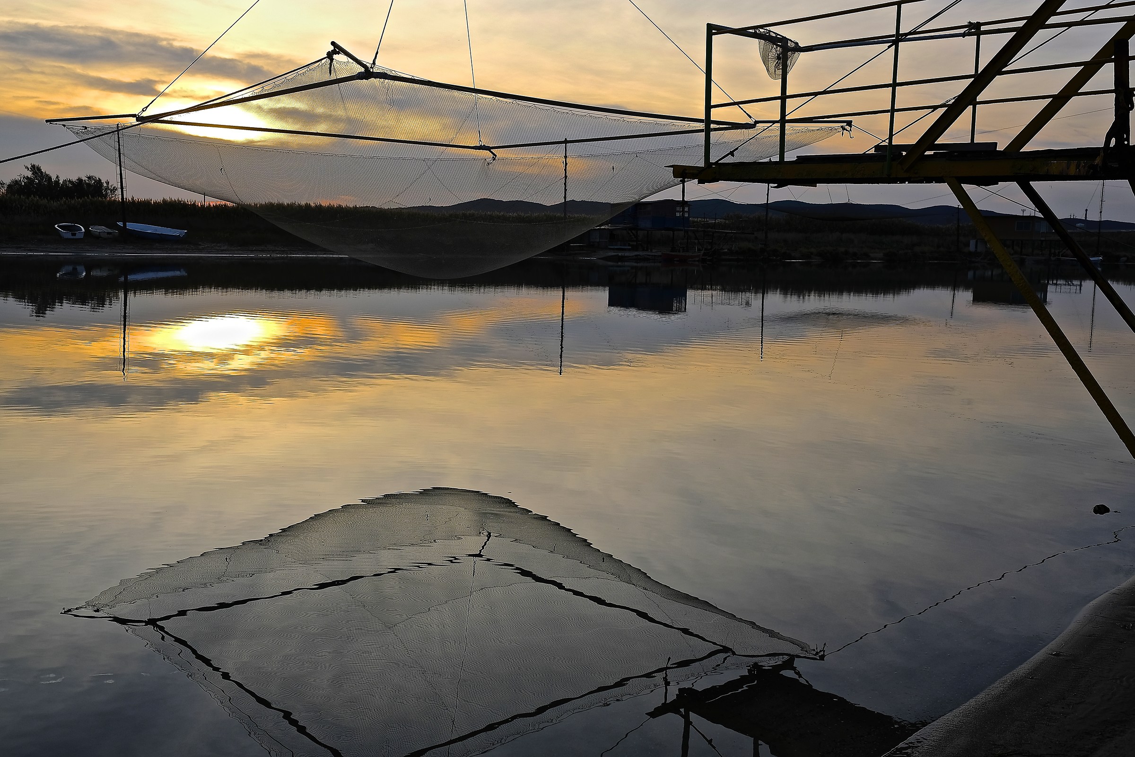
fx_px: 1103
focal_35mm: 35
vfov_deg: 37.9
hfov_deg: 54.4
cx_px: 568
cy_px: 378
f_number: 5.6
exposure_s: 1/340
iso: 200
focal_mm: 23
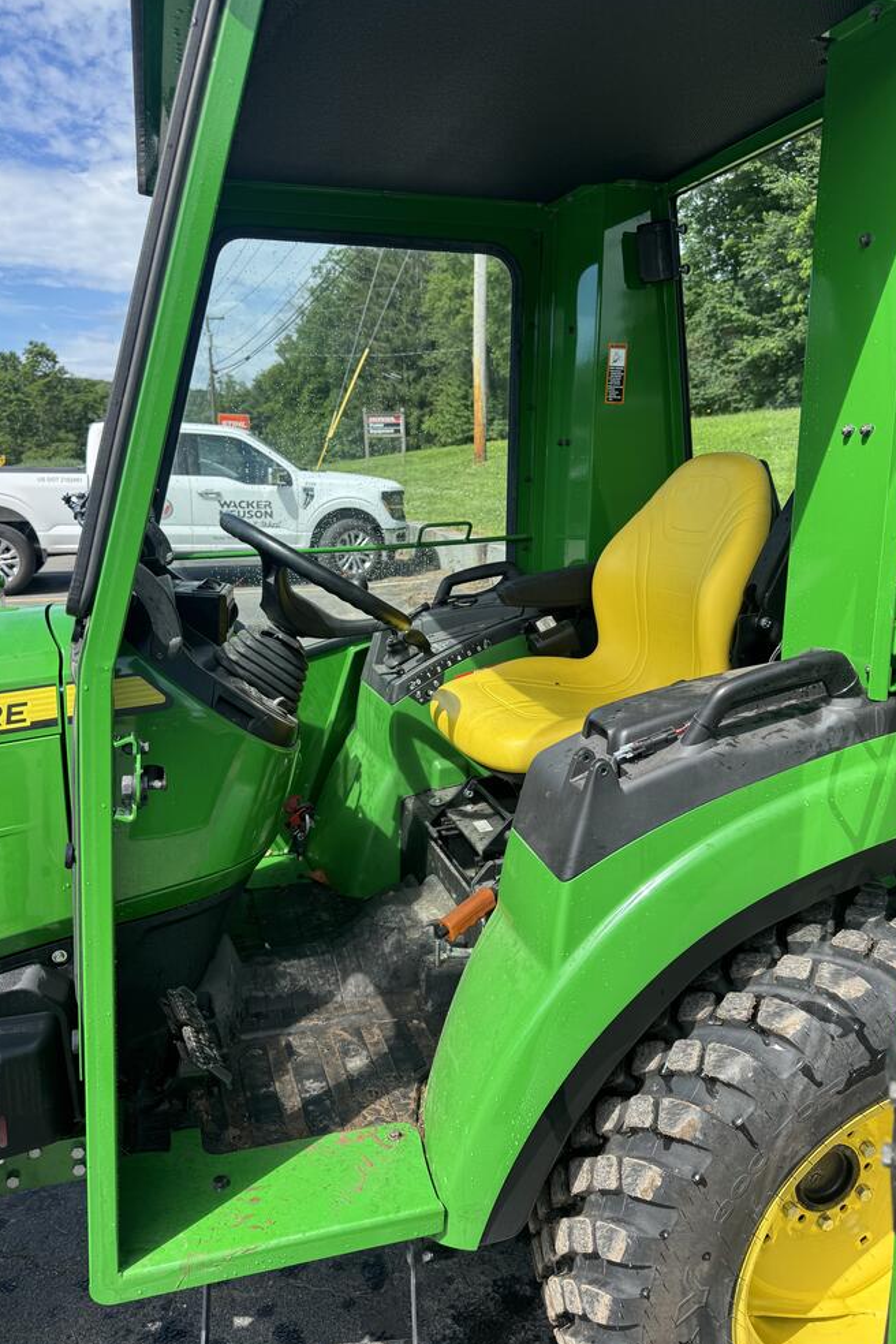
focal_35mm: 26
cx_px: 450
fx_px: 971
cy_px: 664
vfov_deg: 69.4
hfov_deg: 49.6
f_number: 1.78
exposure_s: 1/1767
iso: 80
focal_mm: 6.76
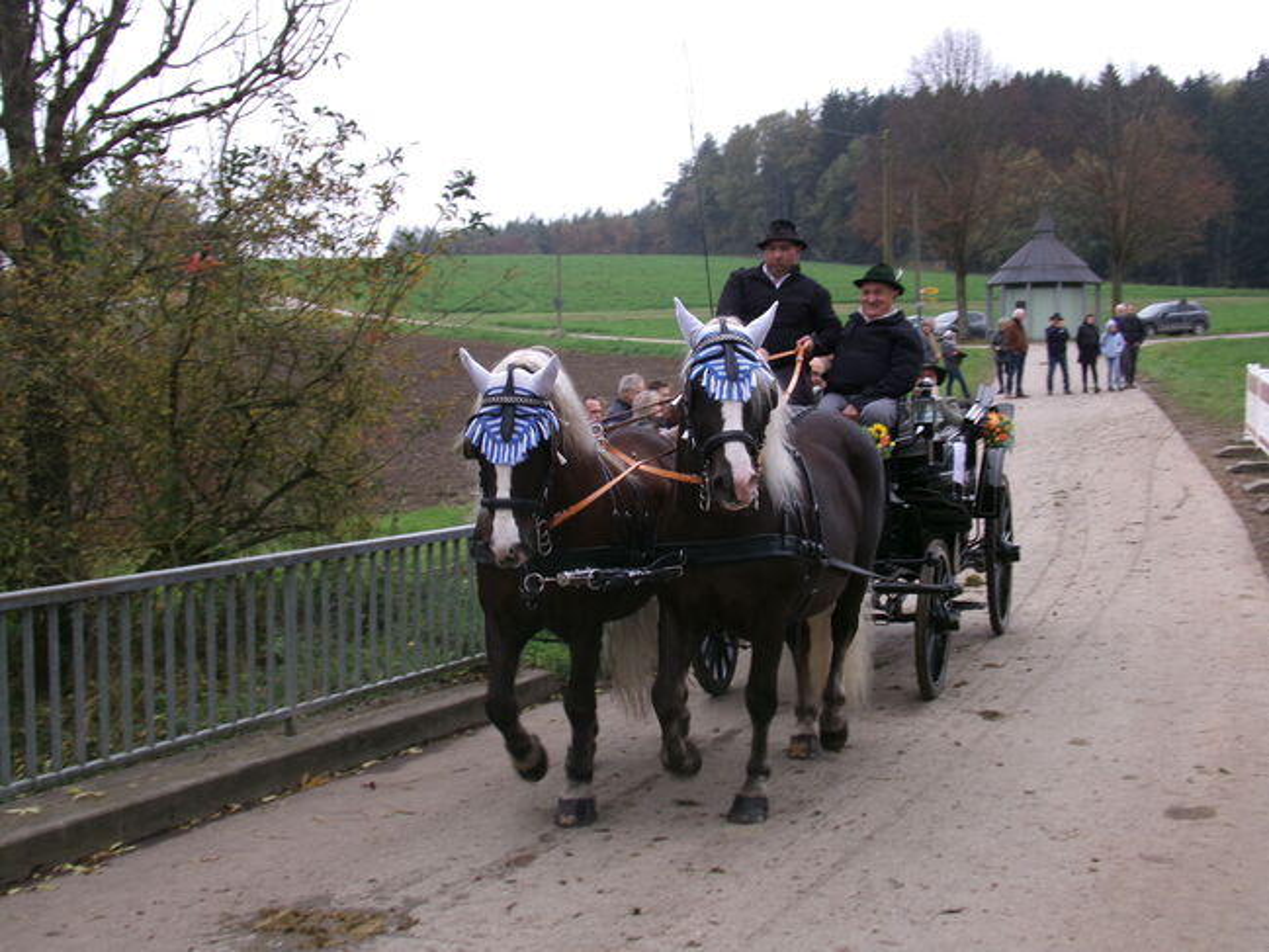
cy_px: 476
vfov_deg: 30.3
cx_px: 634
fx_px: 1760
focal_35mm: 48
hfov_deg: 39.7
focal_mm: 8.5
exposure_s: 1/70
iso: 100
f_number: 4.2
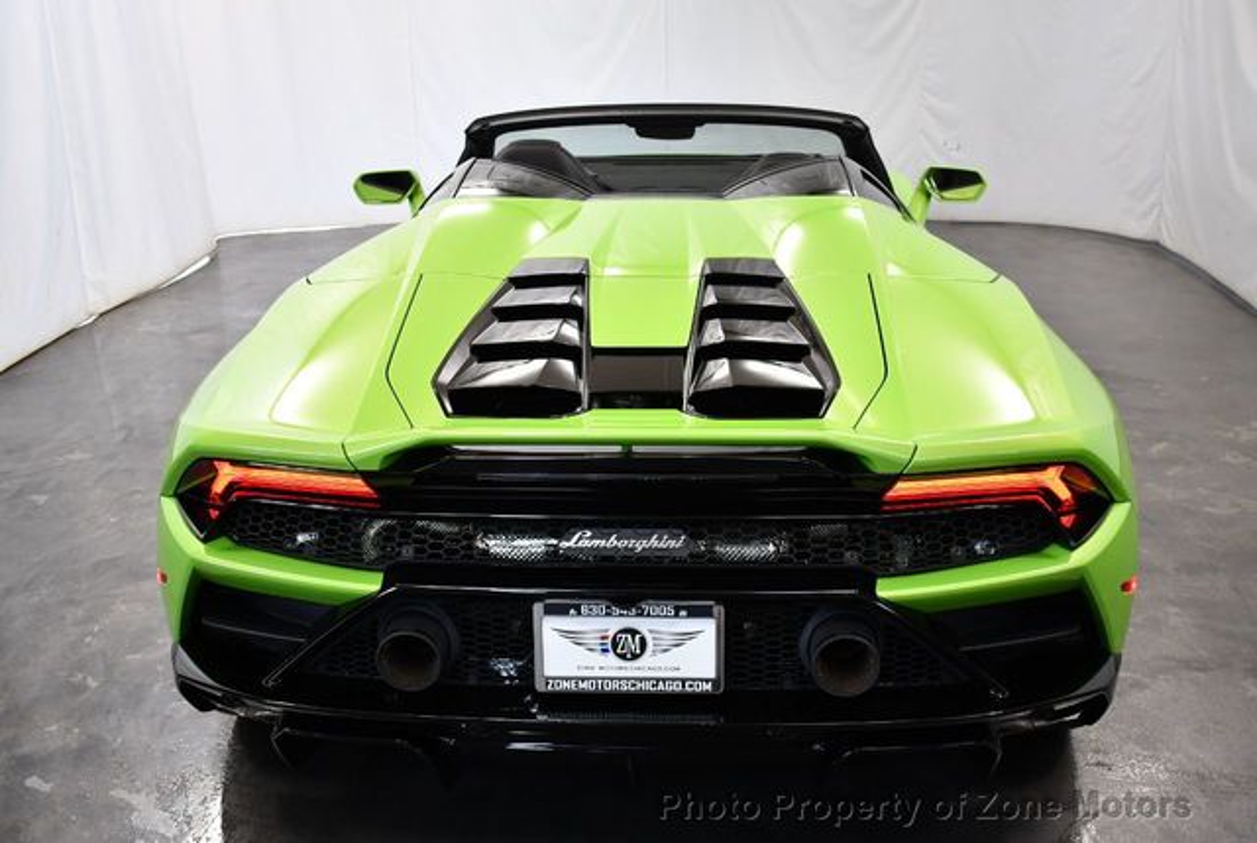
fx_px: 1259
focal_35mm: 36
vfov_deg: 37.0
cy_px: 422
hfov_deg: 53.1
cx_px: 628
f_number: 3.5
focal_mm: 18
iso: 800
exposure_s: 1/160
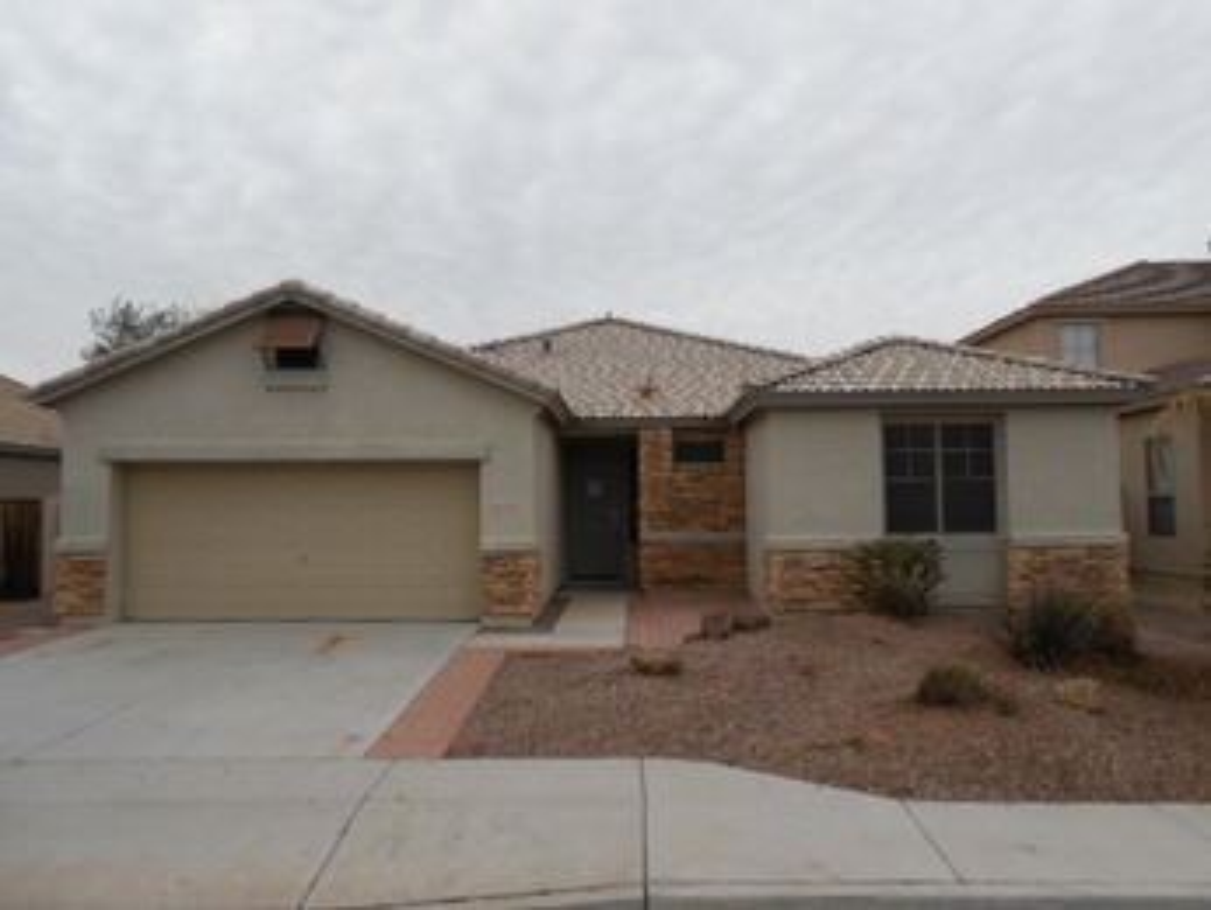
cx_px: 606
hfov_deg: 67.3
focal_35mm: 26
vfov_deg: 53.1
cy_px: 455
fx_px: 910
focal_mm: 4.6
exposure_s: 1/640
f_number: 3.5
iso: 80
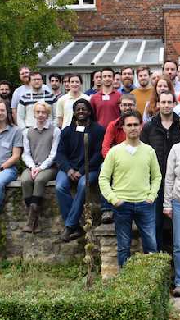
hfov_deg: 19.9
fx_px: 491
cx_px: 196
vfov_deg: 35.8
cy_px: 117
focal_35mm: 58
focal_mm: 18
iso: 400
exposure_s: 1/160
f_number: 6.3
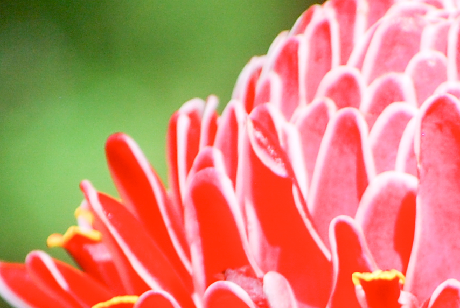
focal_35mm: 1088
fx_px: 13921
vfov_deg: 1.3
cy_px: 393
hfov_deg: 1.9
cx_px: 437
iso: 200
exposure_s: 1/125
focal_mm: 160
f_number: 7.1
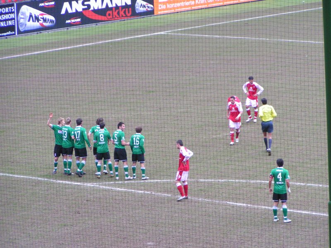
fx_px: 1798
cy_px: 124
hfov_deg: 10.5
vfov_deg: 7.9
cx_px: 166
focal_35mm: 188
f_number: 3.5
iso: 200
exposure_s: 1/160
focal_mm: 28.8
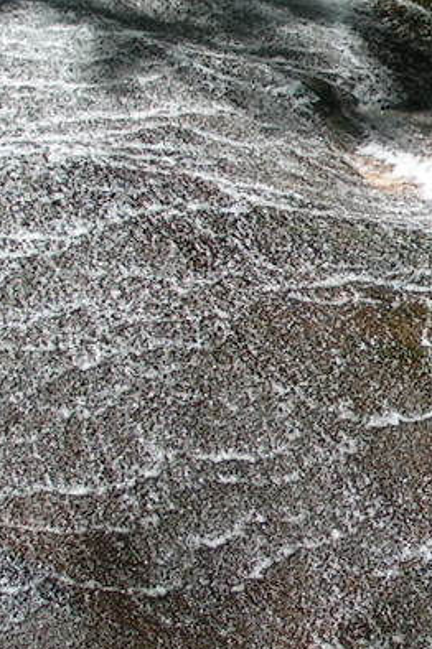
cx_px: 656
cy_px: 262
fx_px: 2867
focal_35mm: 159
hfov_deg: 8.4
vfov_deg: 12.9
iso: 50
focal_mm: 7.3
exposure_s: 1/320
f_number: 5.6
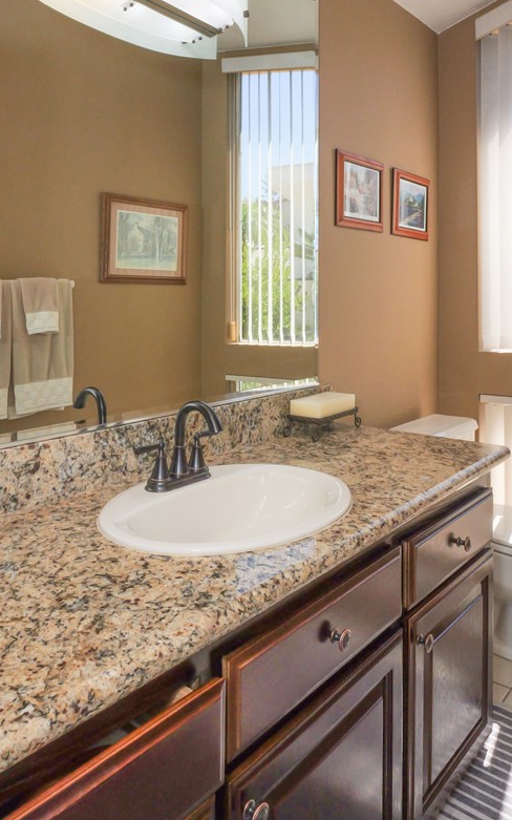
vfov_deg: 71.7
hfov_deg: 49.3
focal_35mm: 25
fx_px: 558
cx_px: 265
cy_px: 324
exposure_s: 1/200
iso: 800
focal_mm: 9
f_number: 14
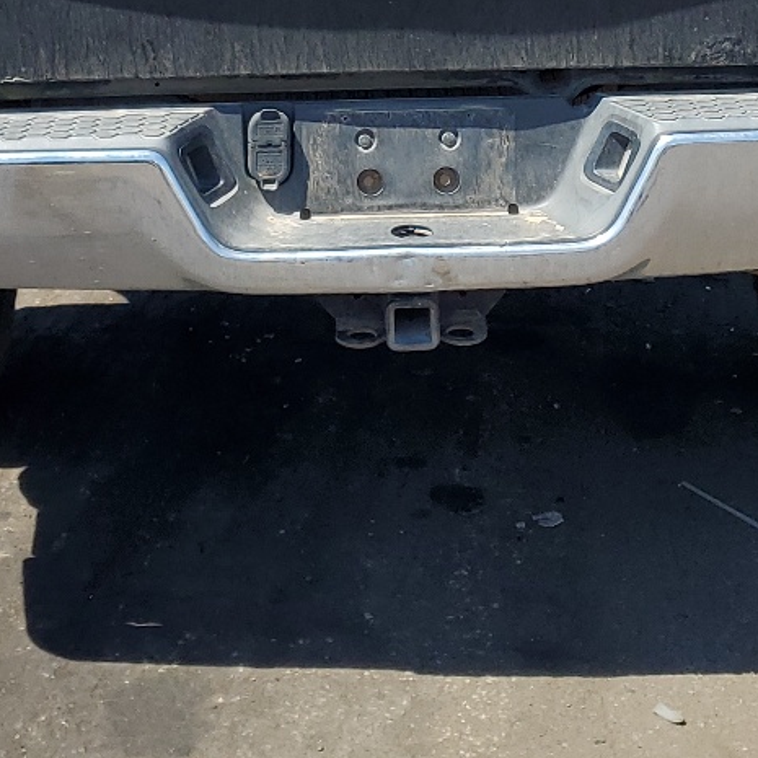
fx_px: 1957
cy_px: -181
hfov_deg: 21.9
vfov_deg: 20.3
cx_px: 362
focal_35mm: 79
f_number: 1.5
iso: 50
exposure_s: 1/2000
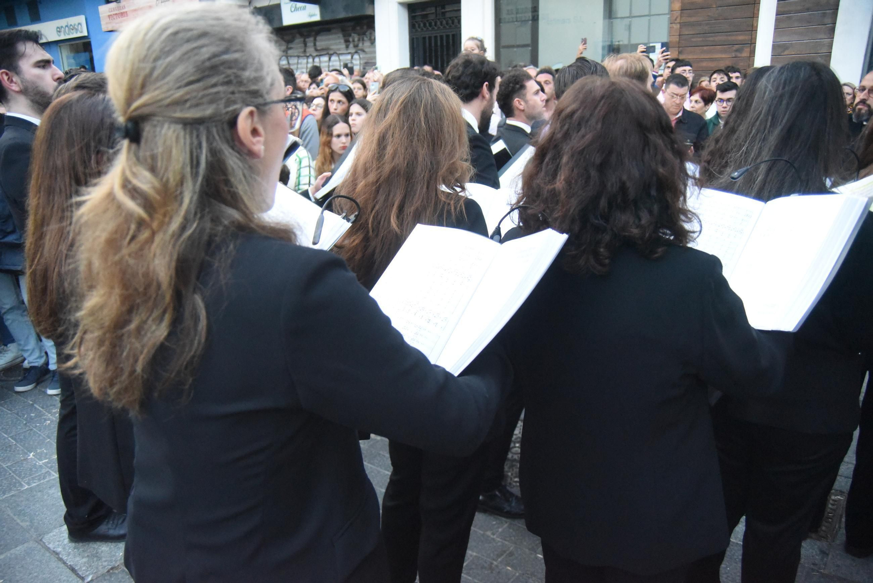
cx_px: 436
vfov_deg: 45.0
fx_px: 703
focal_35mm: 29
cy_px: 292
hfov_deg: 63.6
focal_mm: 29
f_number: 6.3
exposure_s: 1/125
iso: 11400
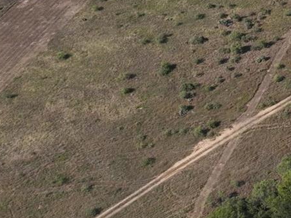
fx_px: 916
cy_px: -130
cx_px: 467
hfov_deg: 16.1
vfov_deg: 12.7
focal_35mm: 109
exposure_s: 1/3200
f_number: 2.8
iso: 110
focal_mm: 12.29
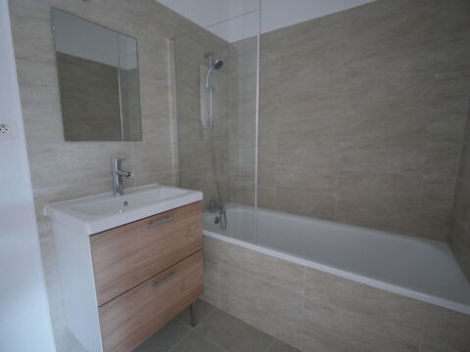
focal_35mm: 16
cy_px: 176
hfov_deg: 94.5
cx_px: 235
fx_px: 217
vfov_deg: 78.1
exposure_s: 1/15
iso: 1600
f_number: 2.8
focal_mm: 8
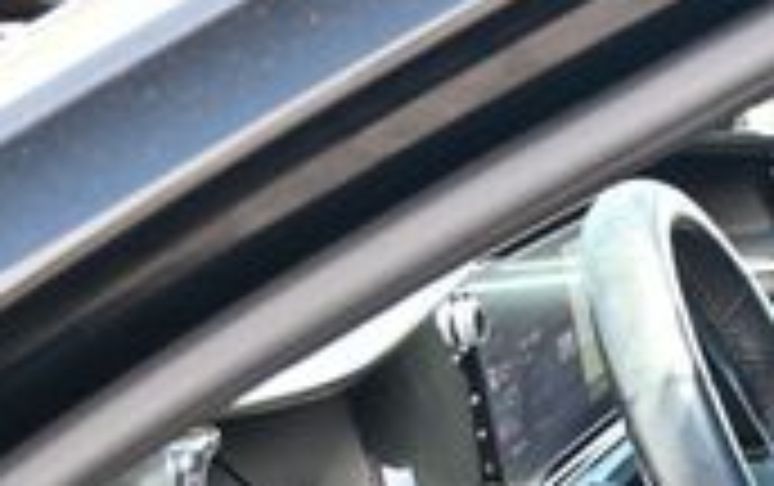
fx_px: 2576
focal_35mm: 122
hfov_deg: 15.0
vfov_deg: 10.4
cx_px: 1354
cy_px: 752
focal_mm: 21.5
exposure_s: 1/125
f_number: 4
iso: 640
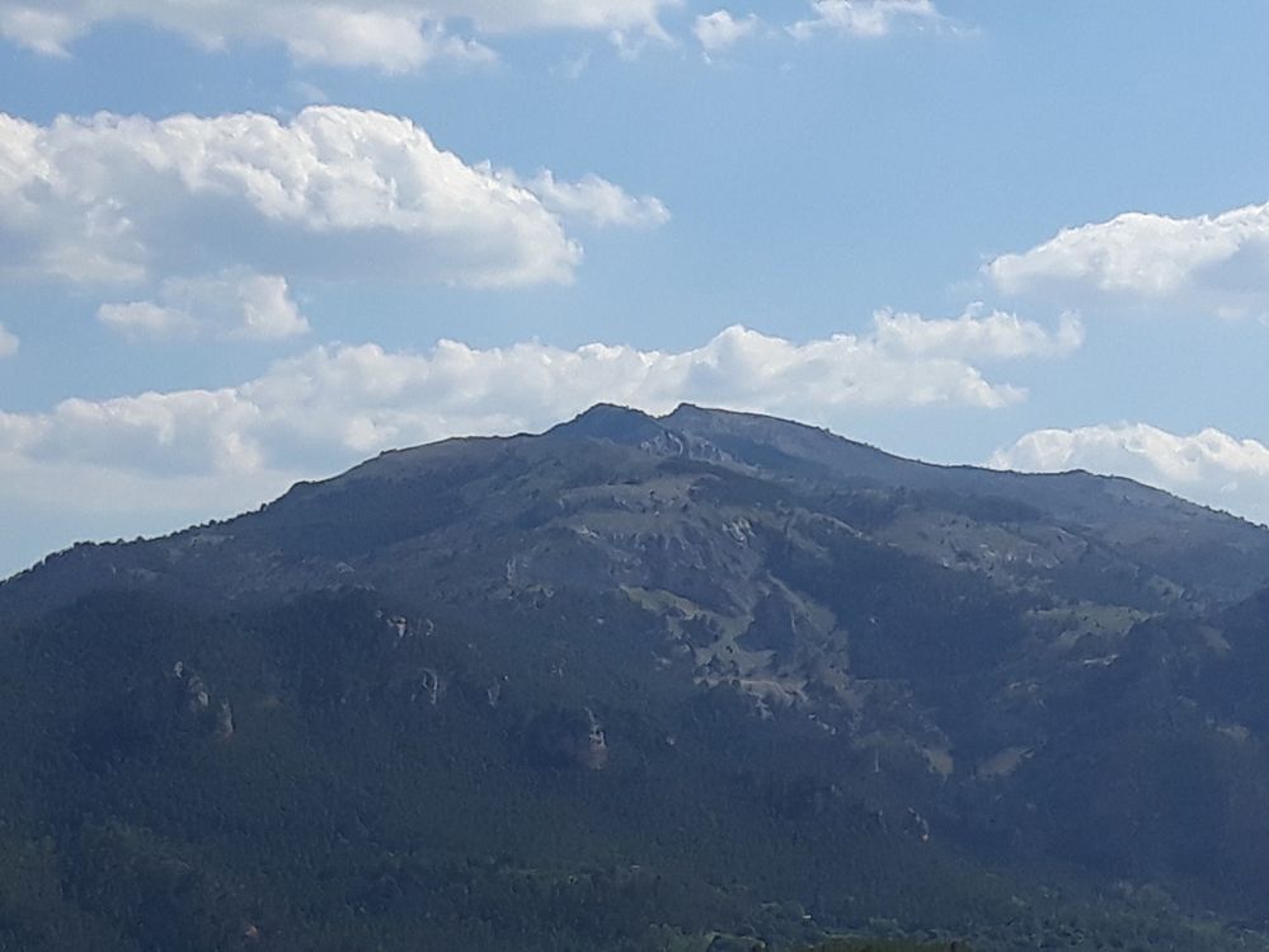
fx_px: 990
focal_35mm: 27
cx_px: 634
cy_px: 476
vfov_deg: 51.3
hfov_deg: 65.3
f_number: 1.7
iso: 40
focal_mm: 3.71
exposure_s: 1/3717
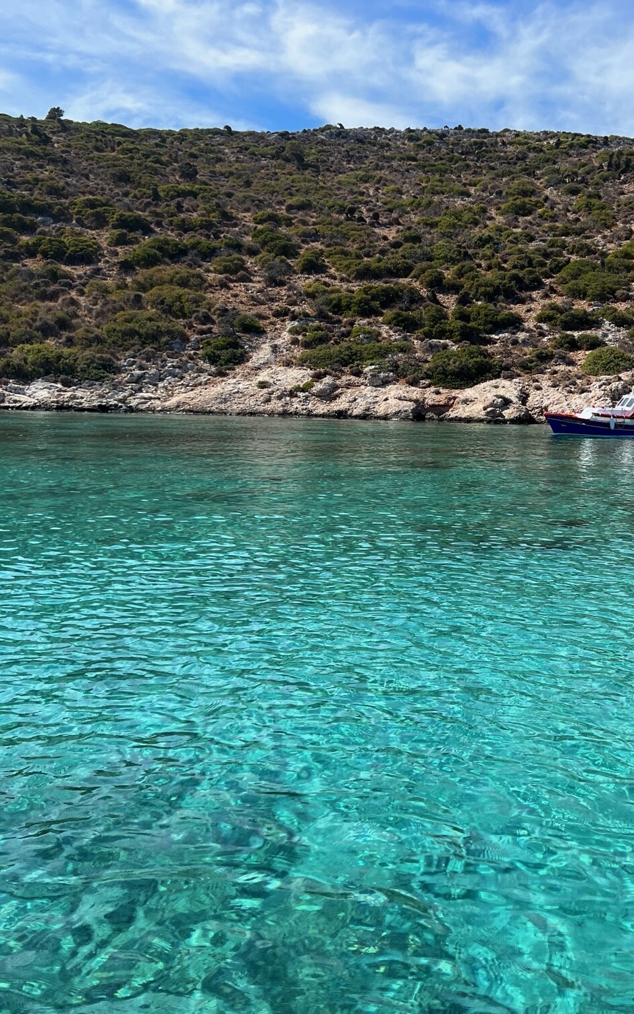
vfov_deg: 52.7
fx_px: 1023
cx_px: 517
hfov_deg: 33.3
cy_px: 510
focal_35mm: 37
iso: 50
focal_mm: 5.7
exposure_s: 1/3831
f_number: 1.5
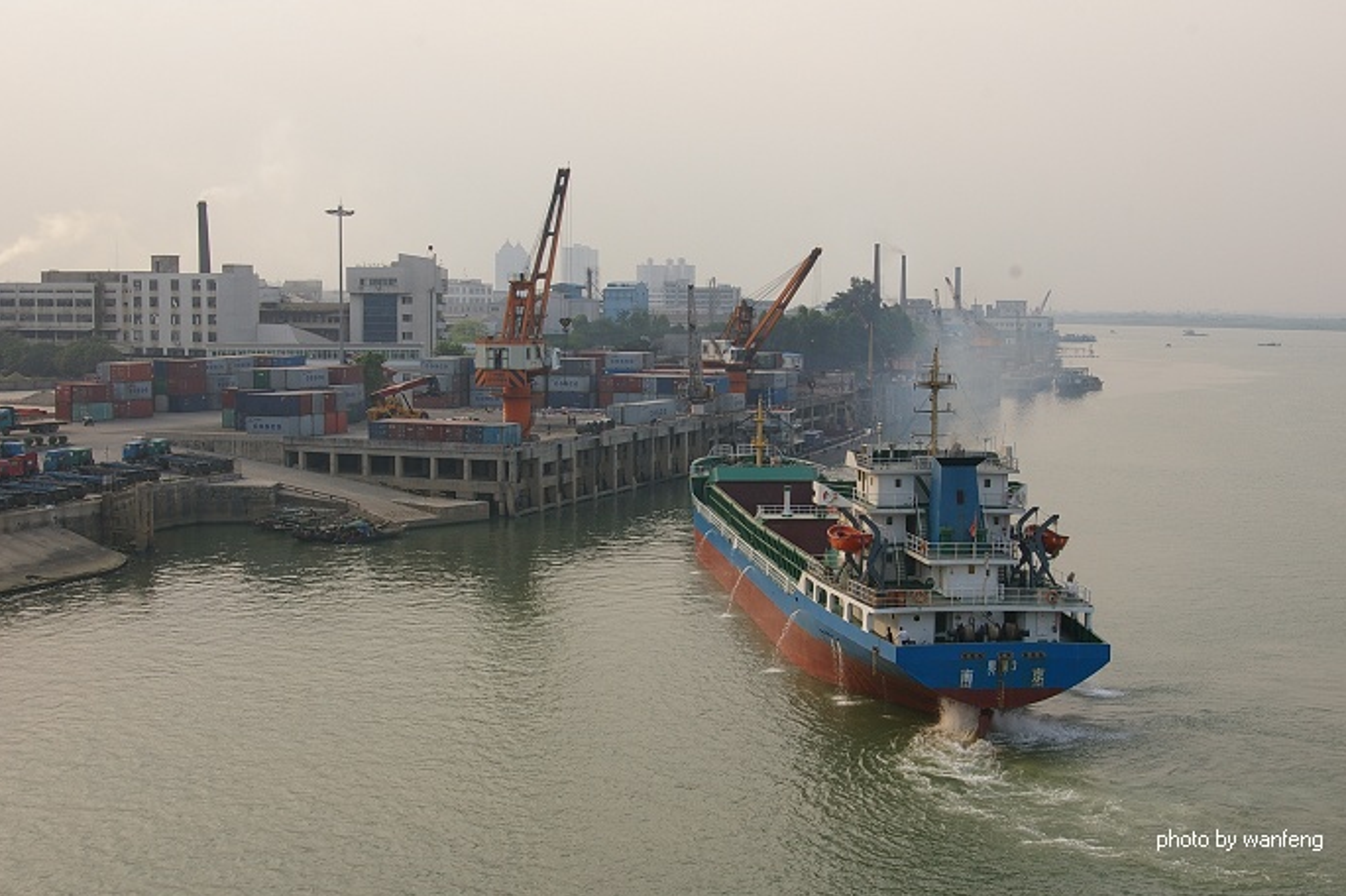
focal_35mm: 48
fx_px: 1775
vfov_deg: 28.3
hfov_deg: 41.5
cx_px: 684
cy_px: 442
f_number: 11
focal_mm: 31
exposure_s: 1/90
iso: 200
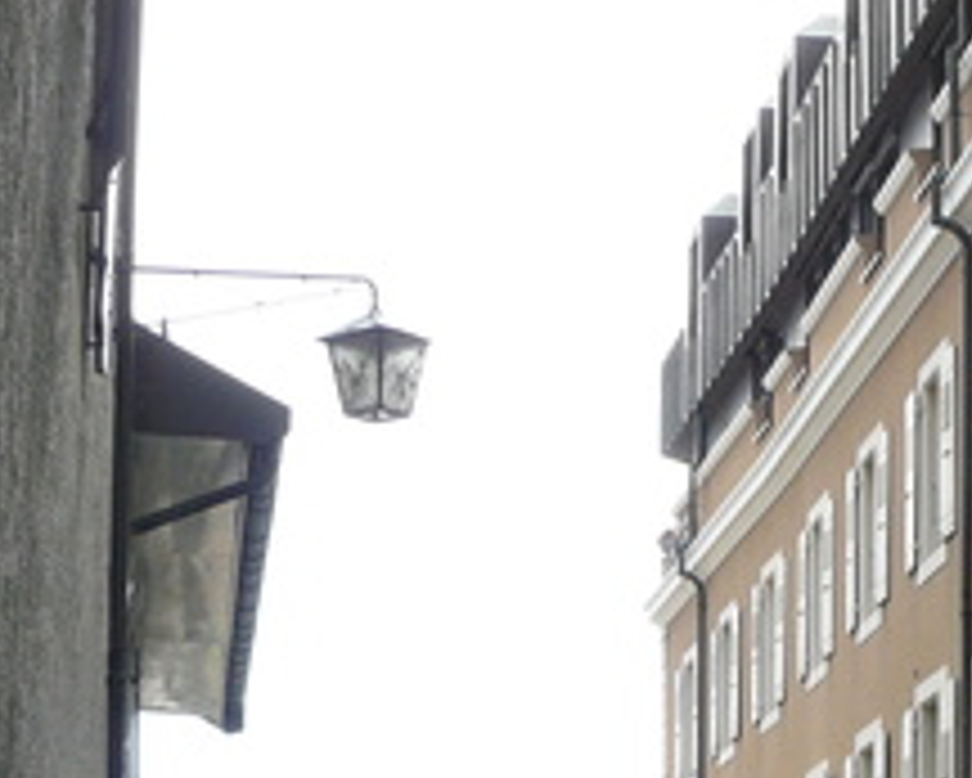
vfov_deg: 14.2
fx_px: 2993
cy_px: 1007
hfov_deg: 18.1
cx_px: 900
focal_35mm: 104
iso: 100
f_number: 5
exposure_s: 1/200
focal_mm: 6
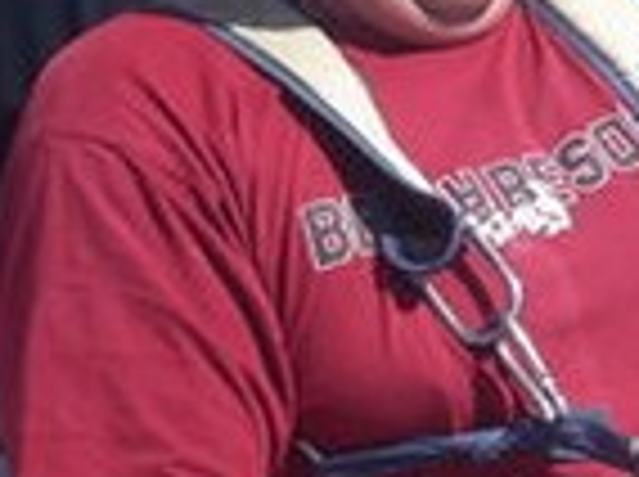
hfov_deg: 11.9
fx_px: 3022
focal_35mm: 164
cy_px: 94
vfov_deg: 9.0
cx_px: 711
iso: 64
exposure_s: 1/285
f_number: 5.6
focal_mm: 6.2
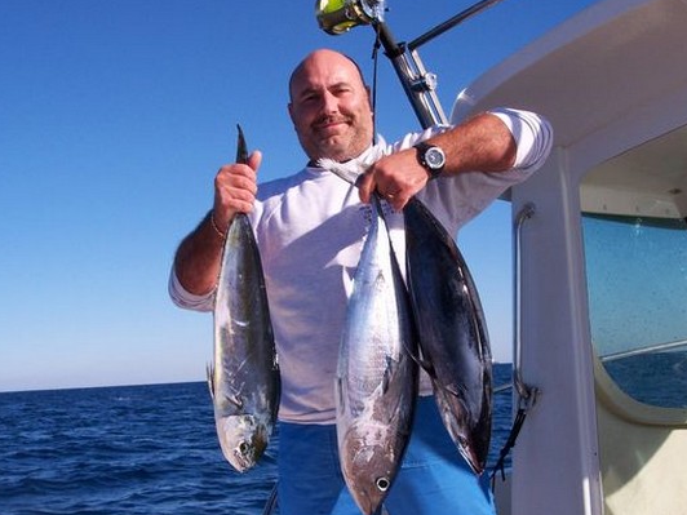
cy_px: 275
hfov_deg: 42.1
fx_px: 893
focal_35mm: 45
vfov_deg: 32.2
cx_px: 353
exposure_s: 1/1000
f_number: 4.8
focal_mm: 8
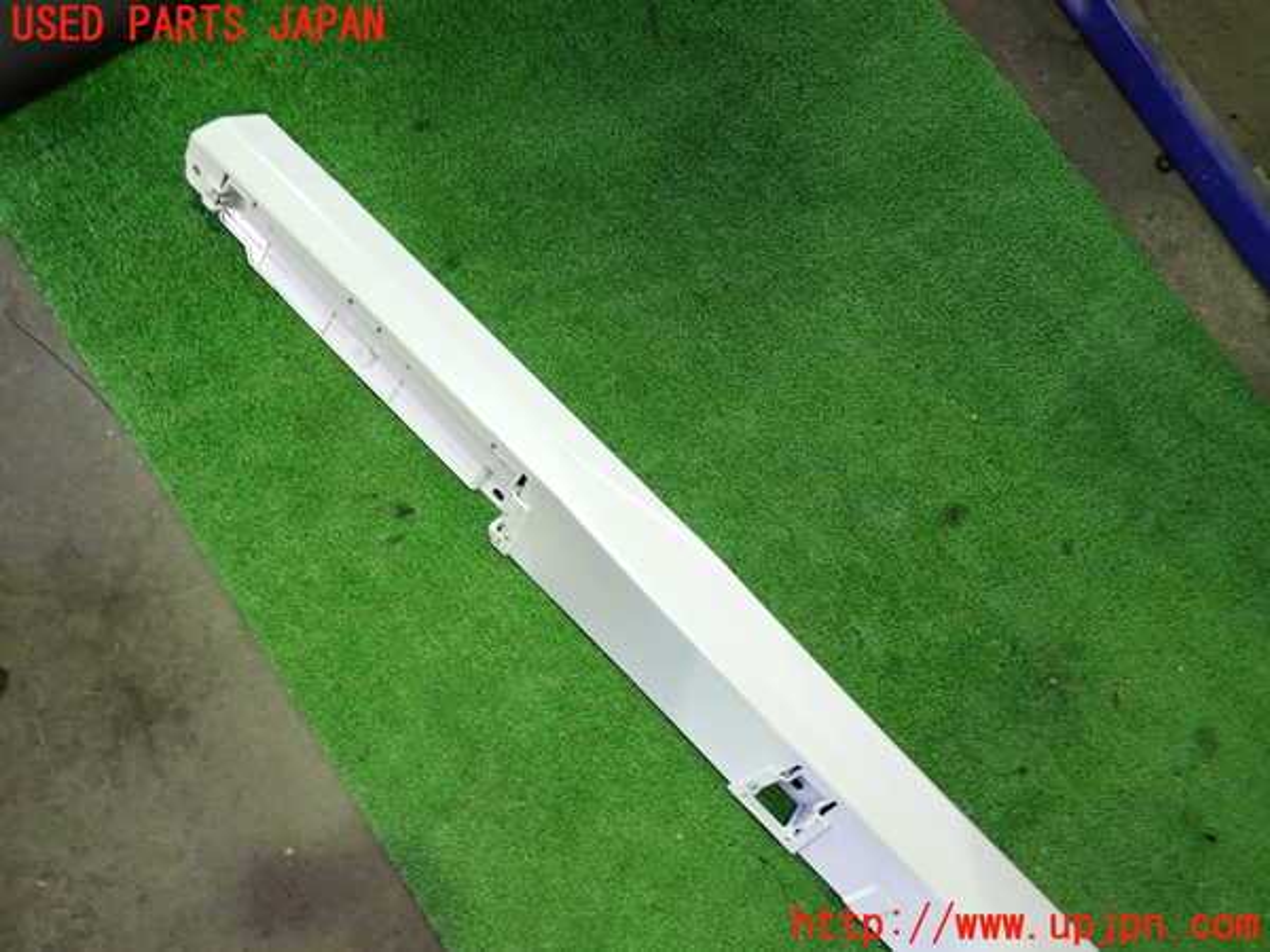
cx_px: 635
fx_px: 917
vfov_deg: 54.9
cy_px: 476
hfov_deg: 69.4
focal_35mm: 25
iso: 320
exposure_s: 1/30
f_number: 2
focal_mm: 4.5
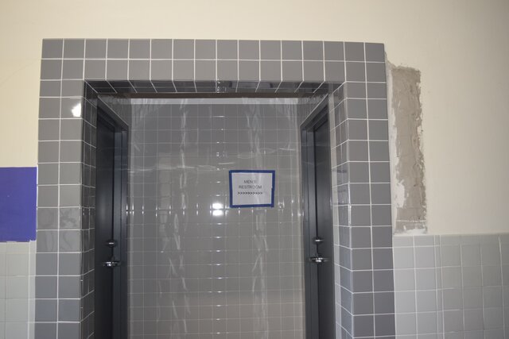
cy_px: 170
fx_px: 467
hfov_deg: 57.2
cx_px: 254
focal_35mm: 33
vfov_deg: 40.0
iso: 800
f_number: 4.5
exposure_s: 1/80
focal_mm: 22
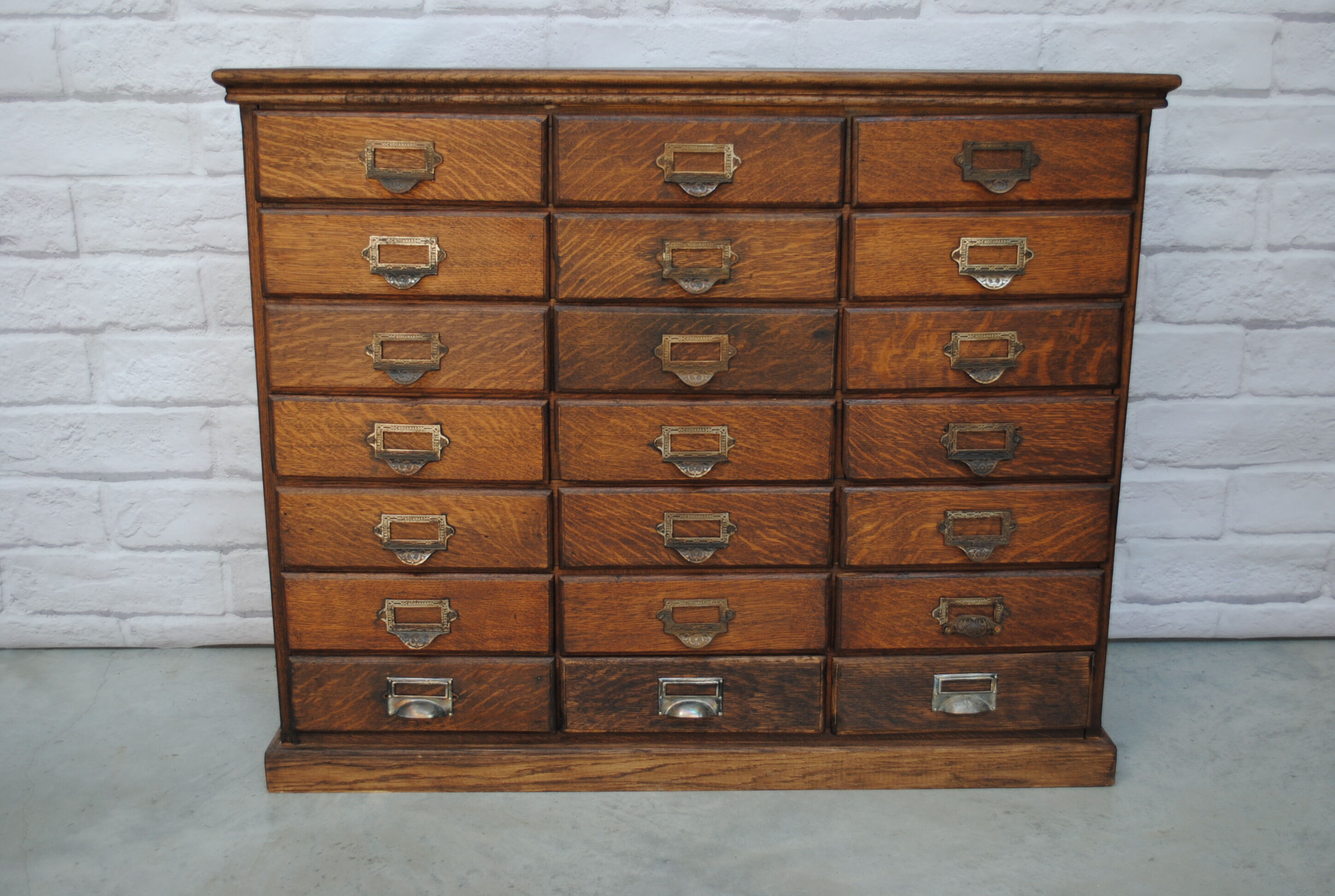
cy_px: 448
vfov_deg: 34.4
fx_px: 1449
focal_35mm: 39
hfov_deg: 49.5
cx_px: 668
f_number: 4.2
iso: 200
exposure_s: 1/80
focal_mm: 26
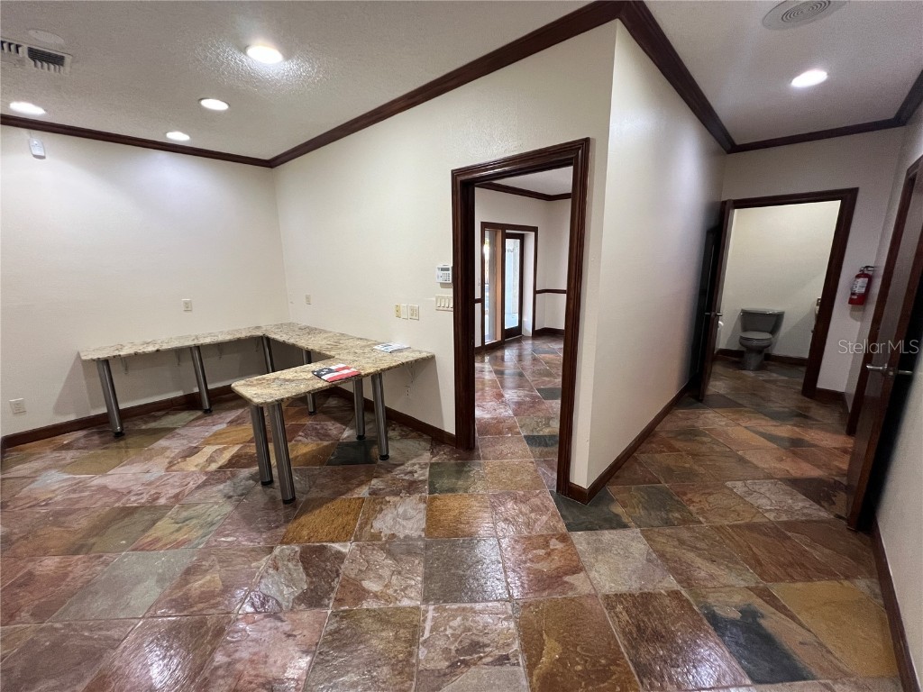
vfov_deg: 89.9
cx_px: 462
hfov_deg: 106.2
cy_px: 346
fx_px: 347
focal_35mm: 13
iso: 200
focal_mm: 1.57
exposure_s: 1/60
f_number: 1.8
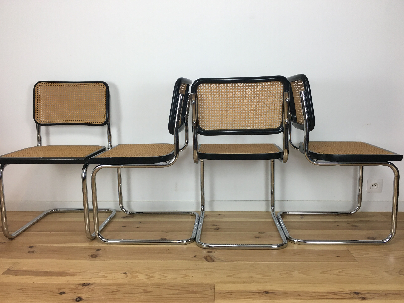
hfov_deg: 60.0
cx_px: 201
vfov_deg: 46.8
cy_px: 155
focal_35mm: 30
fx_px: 350
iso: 32
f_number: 2.2
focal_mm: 4.15
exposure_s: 1/33
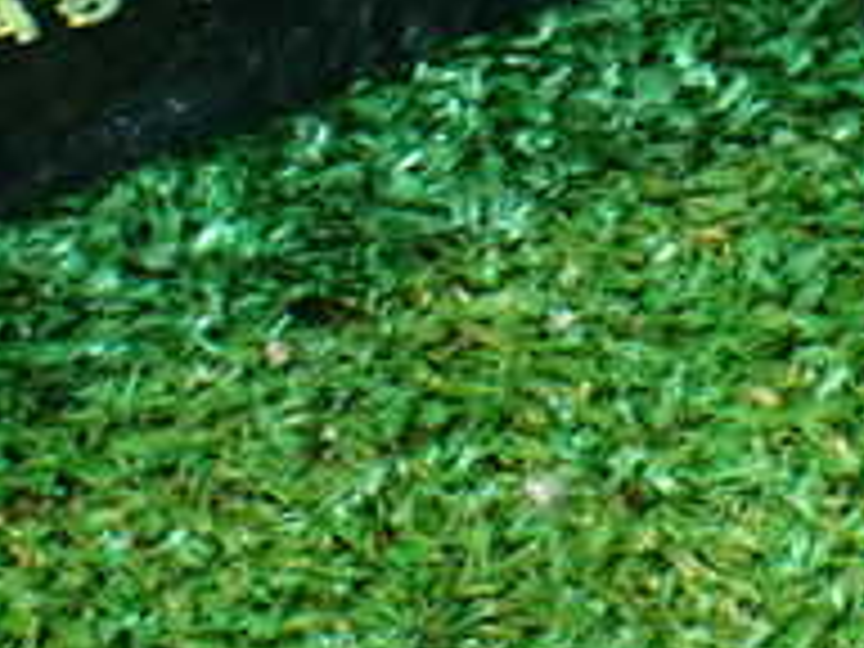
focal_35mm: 100
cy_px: -328
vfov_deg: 13.9
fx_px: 2496
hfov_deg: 19.3
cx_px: 770
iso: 320
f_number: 2.4
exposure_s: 1/30
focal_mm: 5.79
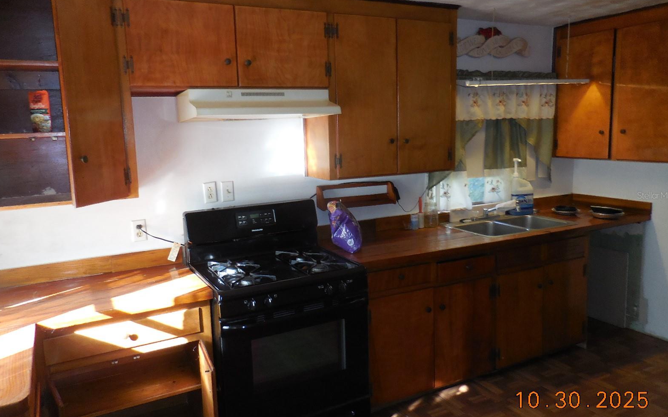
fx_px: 492
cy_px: 195
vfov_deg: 46.0
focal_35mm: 27
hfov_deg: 68.4
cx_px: 337
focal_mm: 4.5
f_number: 3.3
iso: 200
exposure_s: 1/25
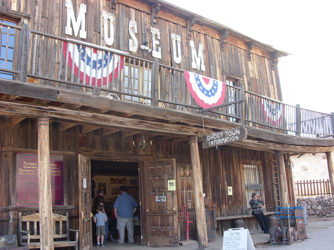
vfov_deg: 37.7
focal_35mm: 38
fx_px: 367
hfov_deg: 49.0
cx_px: 167
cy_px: 125
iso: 50
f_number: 2.8
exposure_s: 1/76
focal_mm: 6.3
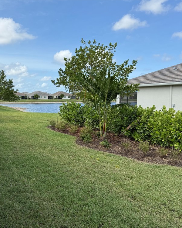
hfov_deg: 45.6
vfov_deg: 55.7
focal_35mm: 32
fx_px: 215
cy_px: 113
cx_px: 77
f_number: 1.78
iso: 80
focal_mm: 6.76
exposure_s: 1/3279
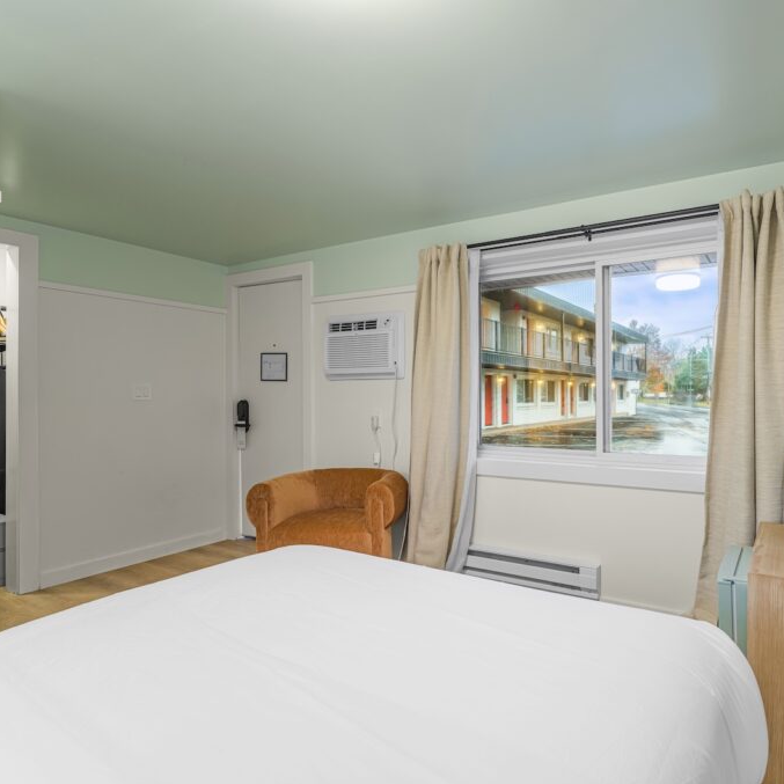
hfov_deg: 76.8
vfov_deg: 80.7
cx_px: 552
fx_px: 461
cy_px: 394
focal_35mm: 18
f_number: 9
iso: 250
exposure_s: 1/3
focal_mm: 14
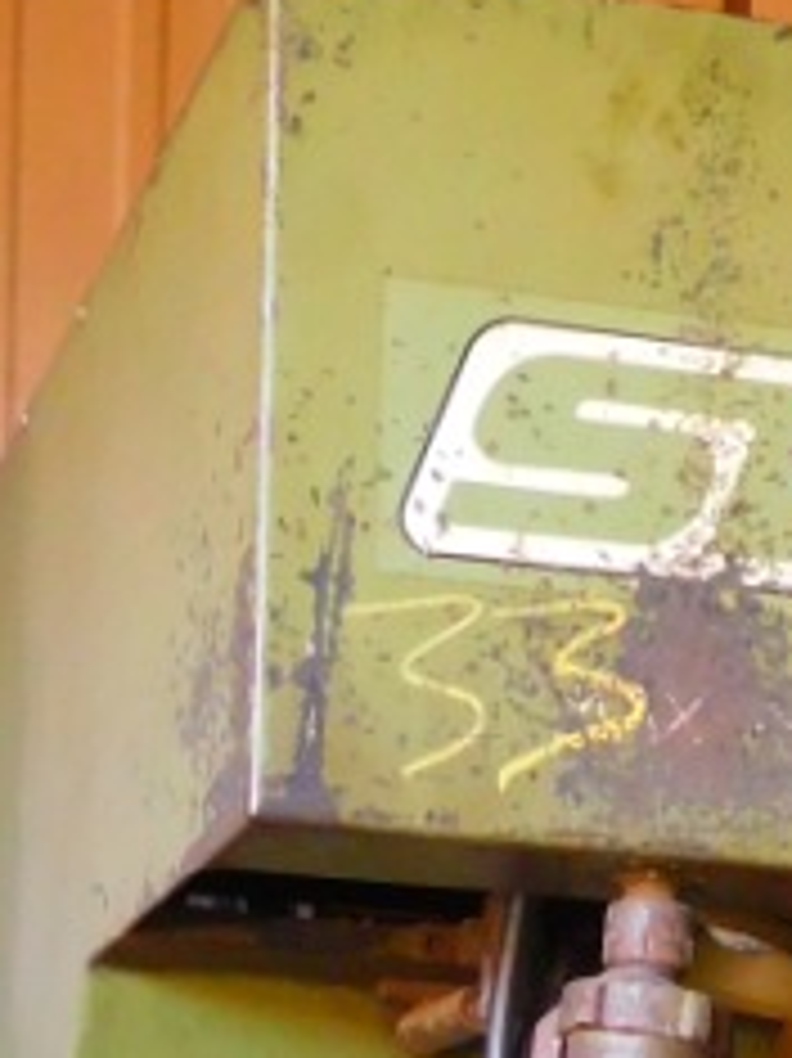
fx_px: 3328
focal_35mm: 109
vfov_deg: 15.1
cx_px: 500
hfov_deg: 13.6
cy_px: 2030
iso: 400
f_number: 3.4
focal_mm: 4.5
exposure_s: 1/25
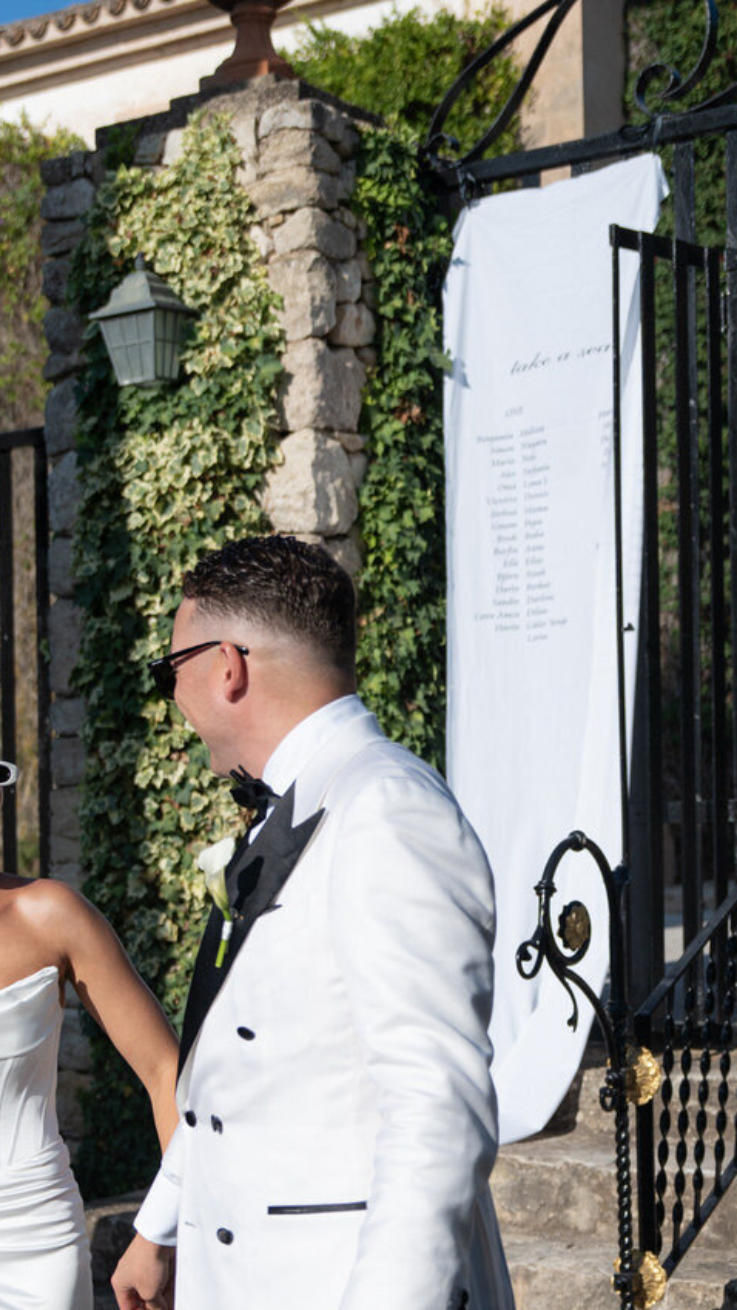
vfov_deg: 29.5
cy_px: 894
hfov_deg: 16.5
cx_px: -43
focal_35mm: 71
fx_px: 2467
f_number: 2.8
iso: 125
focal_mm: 32
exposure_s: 1/5000
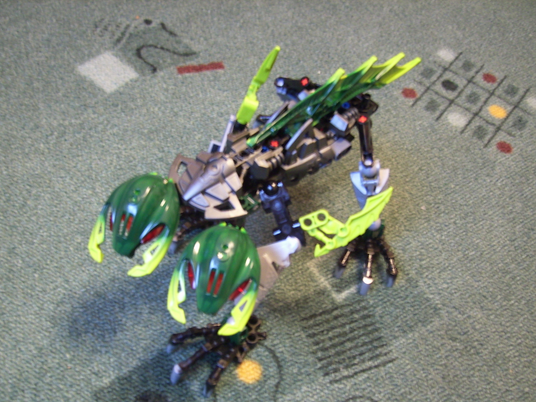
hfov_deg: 49.0
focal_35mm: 38
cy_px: 237
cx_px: 255
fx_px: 588
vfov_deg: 37.6
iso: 50
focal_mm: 5.99
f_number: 2.8
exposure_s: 1
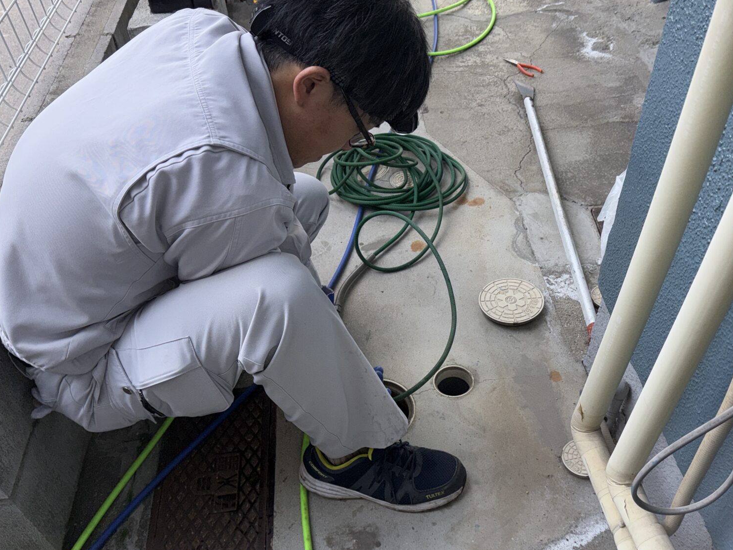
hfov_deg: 58.1
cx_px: 415
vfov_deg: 45.3
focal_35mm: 31
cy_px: 312
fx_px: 657
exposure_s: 1/992
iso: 50
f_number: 1.78
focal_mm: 6.76
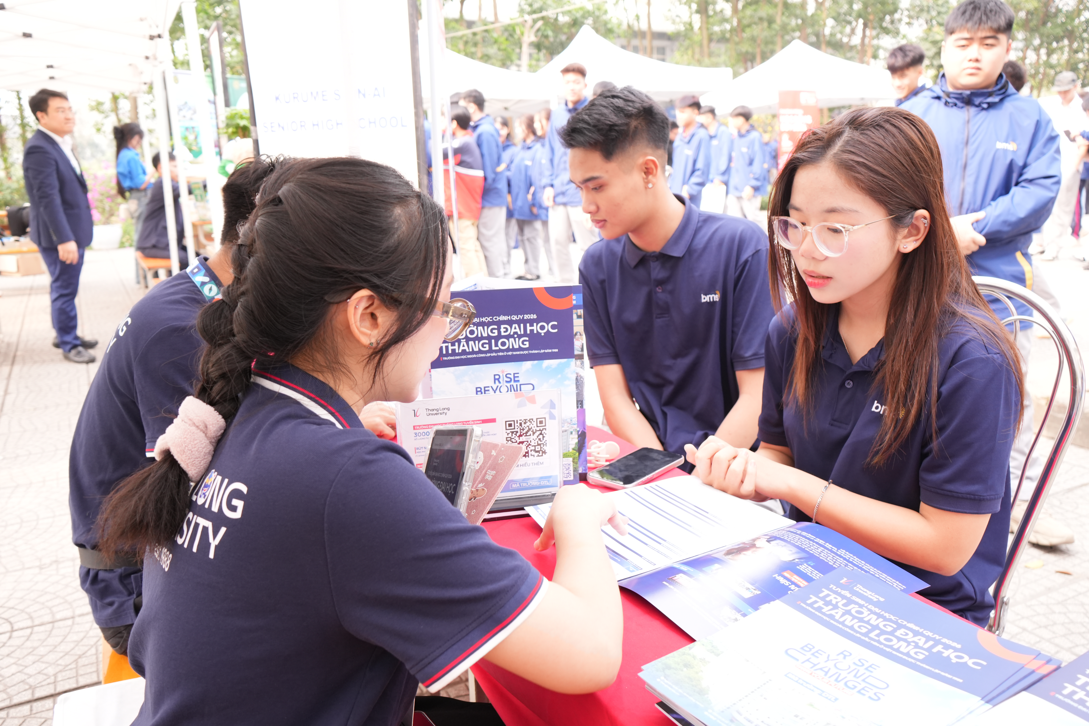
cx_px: 544
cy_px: 363
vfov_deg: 45.0
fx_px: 877
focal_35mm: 29
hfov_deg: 63.7
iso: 1000
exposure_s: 1/200
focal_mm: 29
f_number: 5.6
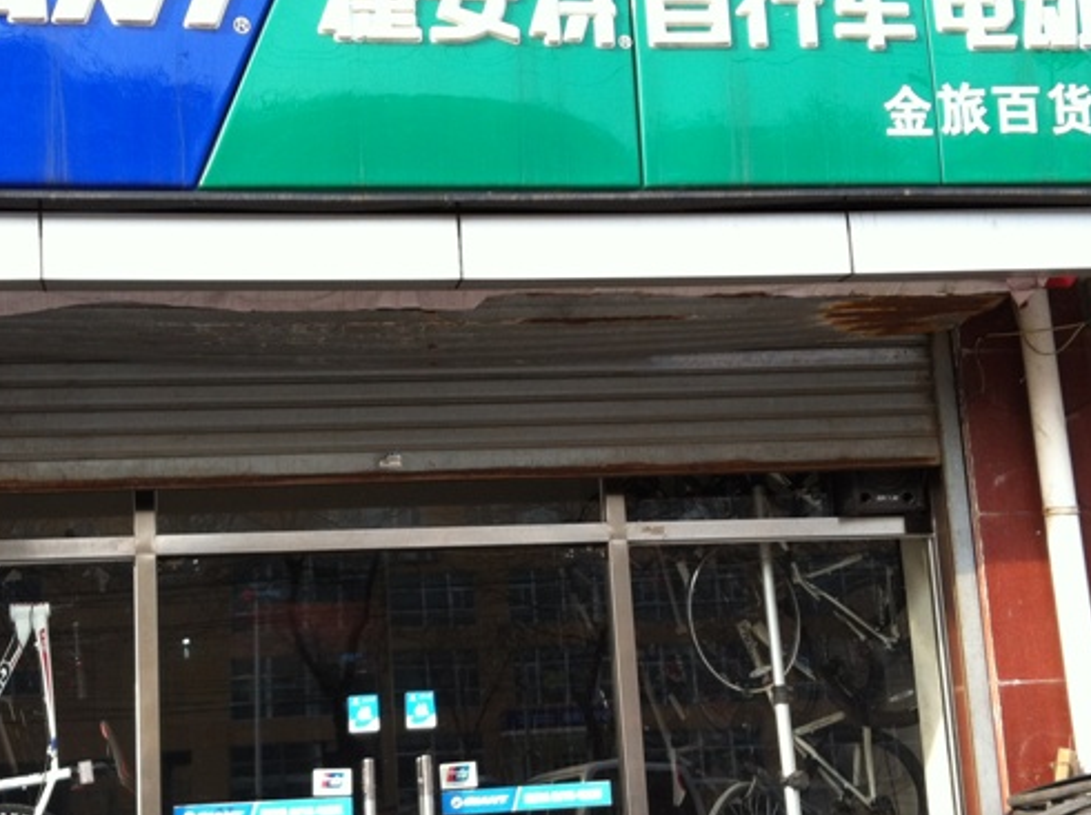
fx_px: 1794
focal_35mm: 57
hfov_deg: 33.7
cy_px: 464
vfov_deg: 25.6
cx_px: 438
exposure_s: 1/205
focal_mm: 3.85
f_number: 2.8
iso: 80
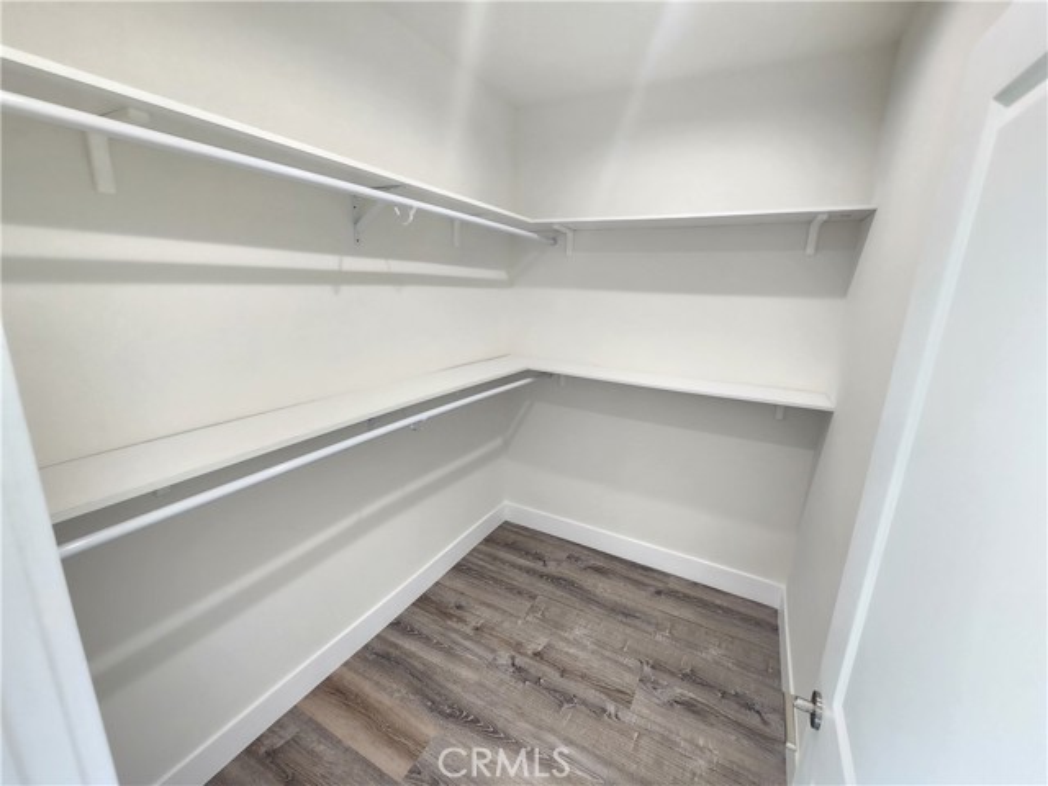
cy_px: 393
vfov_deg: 89.9
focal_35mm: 13
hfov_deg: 106.2
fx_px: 394
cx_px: 524
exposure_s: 1/60
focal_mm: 2.2
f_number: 2.2
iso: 250
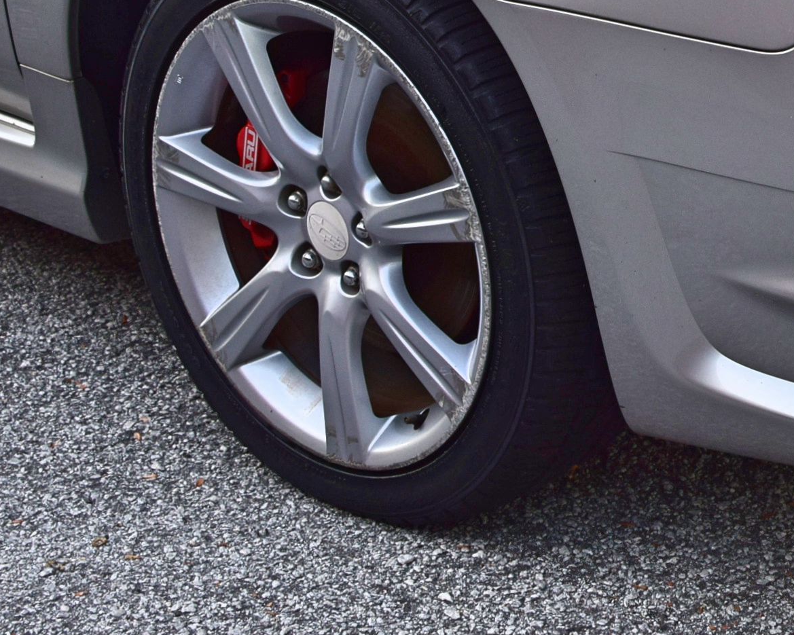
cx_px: 884
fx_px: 2965
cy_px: -18
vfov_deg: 12.1
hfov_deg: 14.9
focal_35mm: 126
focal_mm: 35
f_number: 8
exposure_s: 1/80
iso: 400
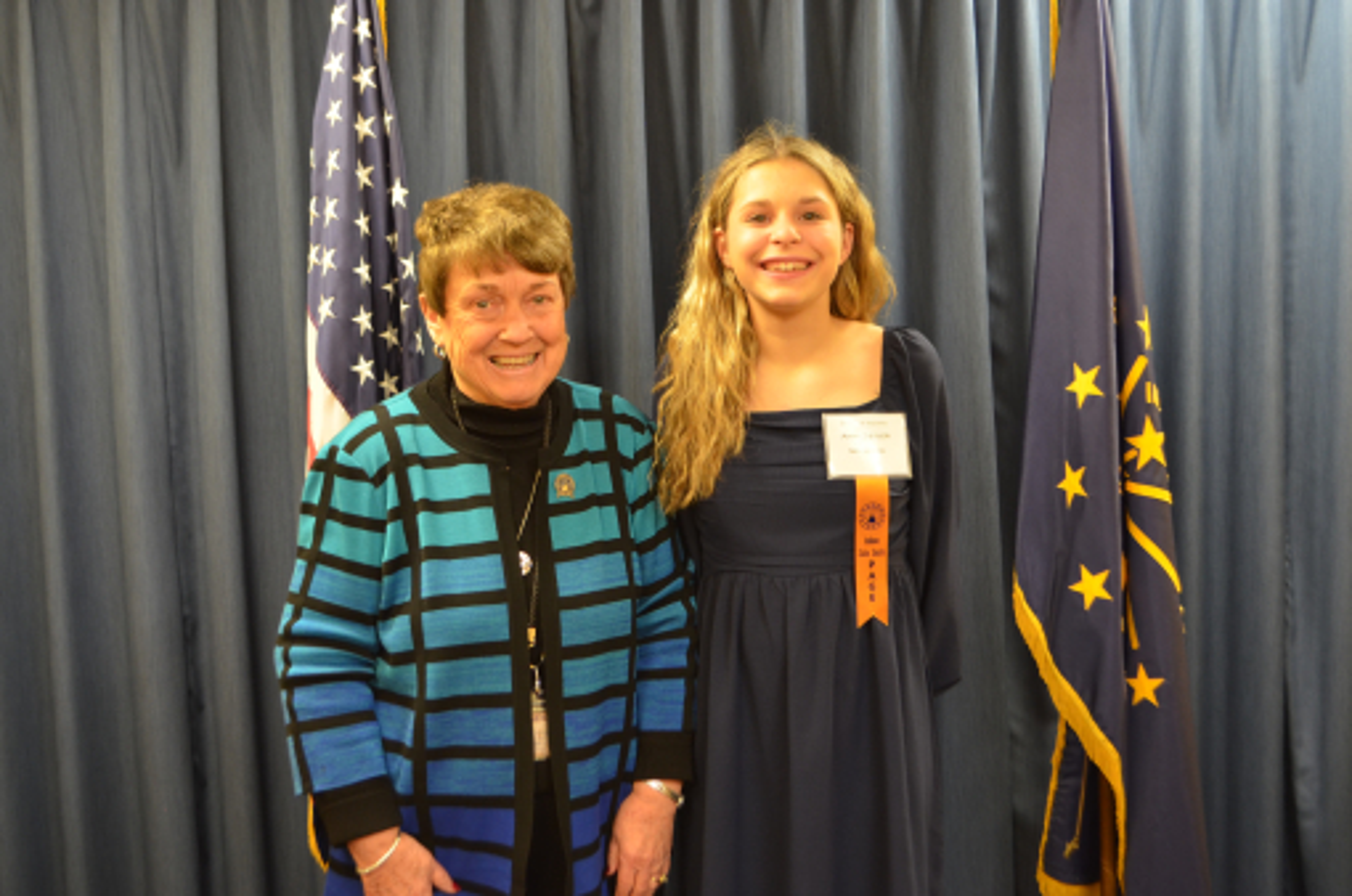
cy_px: 448
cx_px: 676
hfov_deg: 46.5
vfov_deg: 31.8
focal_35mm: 42
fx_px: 1574
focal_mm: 28
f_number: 4.5
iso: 720
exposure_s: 1/15
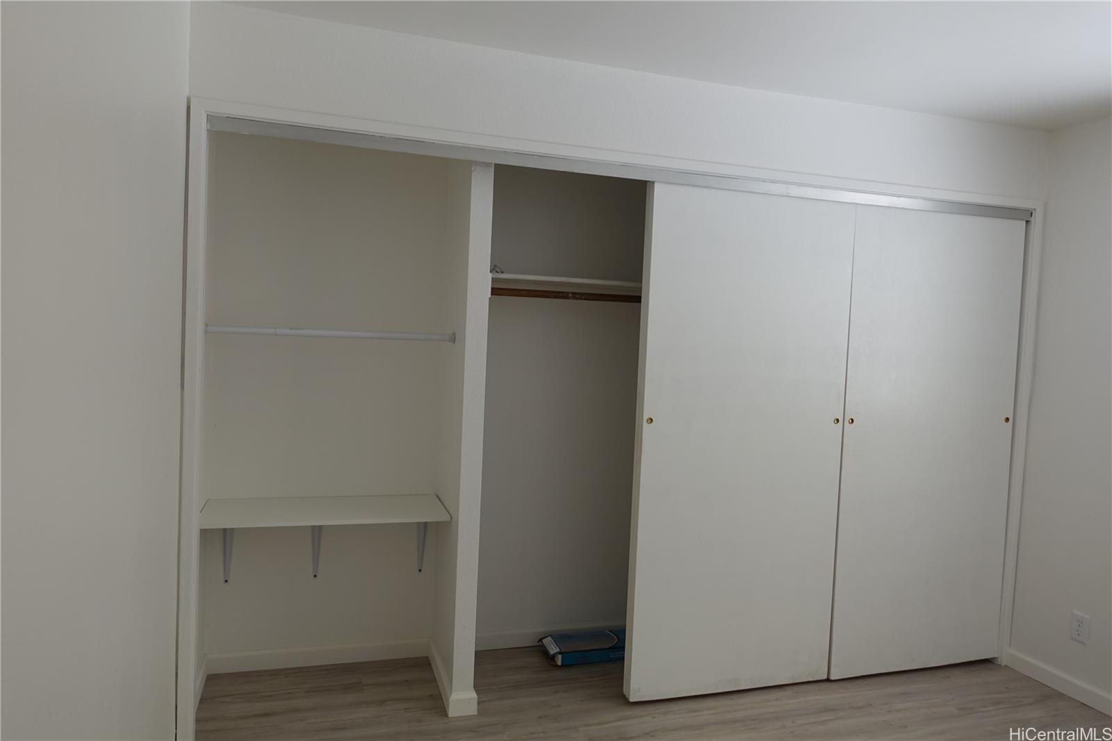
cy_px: 370
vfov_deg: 53.1
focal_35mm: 24
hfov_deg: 73.8
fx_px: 741
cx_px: 556
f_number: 2.8
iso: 125
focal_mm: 8.8
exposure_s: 1/60
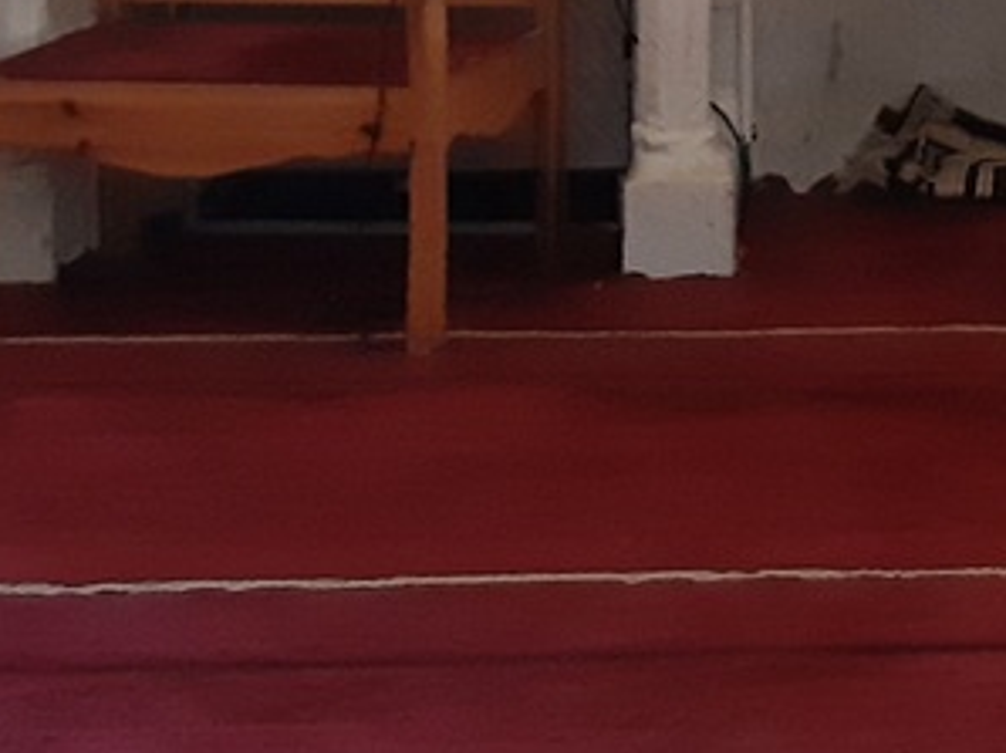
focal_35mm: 126
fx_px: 3659
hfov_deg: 15.0
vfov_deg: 11.3
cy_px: -385
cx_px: 1266
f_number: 1.7
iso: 400
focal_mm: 3.93
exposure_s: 1/50
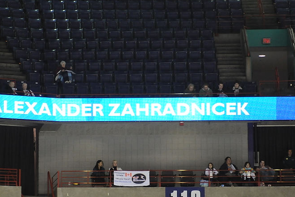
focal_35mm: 127
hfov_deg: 16.1
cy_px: 109
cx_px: 119
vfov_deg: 10.8
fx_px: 1041
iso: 1400
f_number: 2.8
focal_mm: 70
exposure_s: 1/250
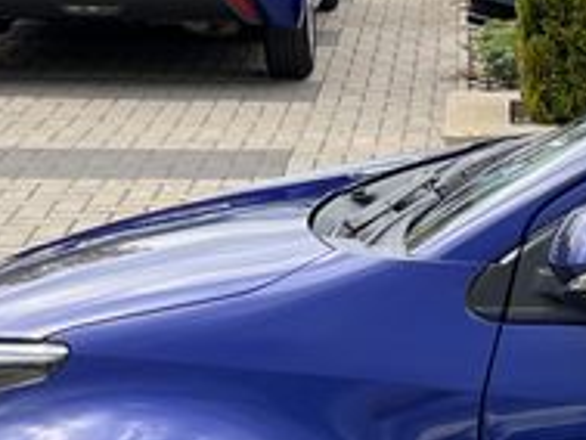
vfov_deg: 10.5
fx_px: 2388
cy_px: 276
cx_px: 1209
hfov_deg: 12.2
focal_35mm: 141
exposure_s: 1/668
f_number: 1.6
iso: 50
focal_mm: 5.1
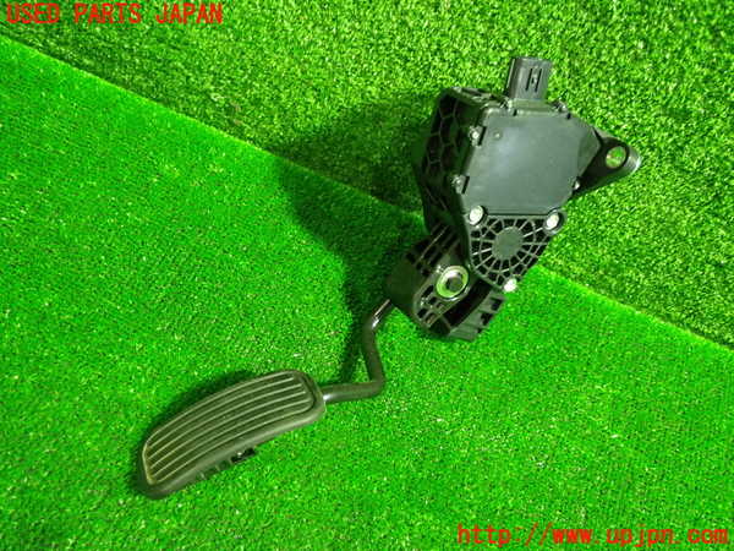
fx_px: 679
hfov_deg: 56.8
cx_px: 367
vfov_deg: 44.2
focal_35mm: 32
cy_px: 276
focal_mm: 5.79
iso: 800
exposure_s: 1/30
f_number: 2.4
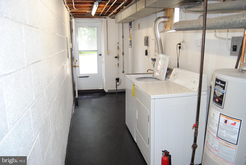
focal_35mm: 27
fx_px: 185
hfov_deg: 67.3
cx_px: 123
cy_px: 82
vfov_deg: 48.1
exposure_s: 1/60
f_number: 4
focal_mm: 18
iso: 400
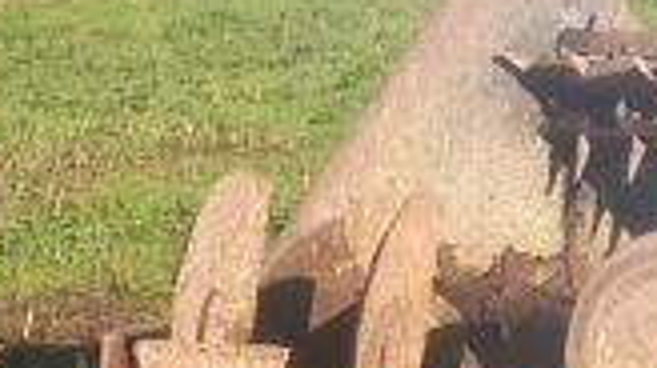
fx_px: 2002
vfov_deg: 10.5
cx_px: 841
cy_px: 300
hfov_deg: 17.5
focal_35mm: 115
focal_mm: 4
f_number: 1.8
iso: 20
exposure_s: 1/243
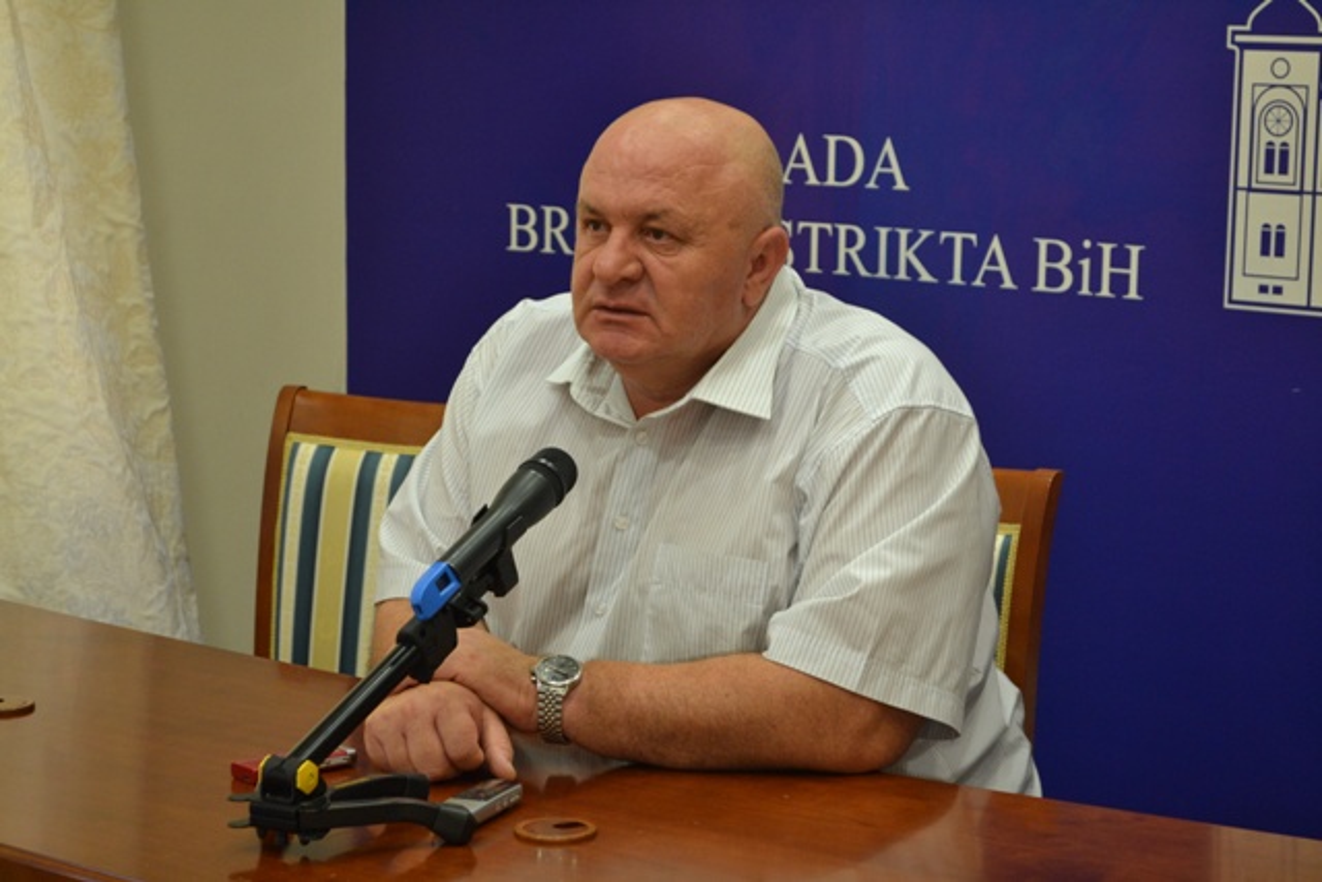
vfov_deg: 16.6
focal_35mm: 82
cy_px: 441
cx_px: 661
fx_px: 3030
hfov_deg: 24.6
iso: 1100
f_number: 5.6
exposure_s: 1/60
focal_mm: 55
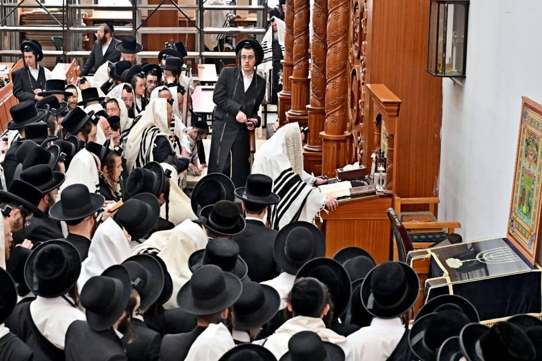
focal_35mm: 76
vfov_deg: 17.9
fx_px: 1144
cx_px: 271
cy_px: 180
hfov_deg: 26.7
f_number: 4
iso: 800
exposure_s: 1/250
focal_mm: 51
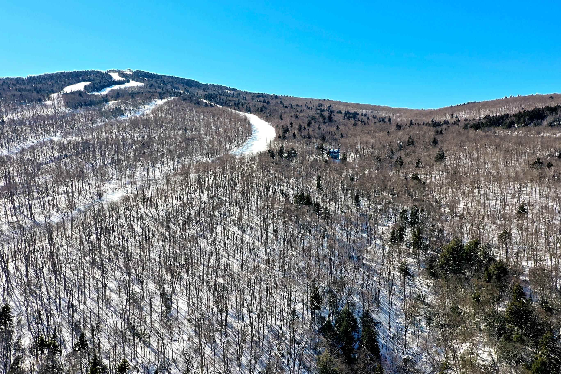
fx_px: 436
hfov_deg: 65.5
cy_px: 187
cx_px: 280
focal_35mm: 28
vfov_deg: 46.4
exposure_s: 1/400
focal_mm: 10.3
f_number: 5.6
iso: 100
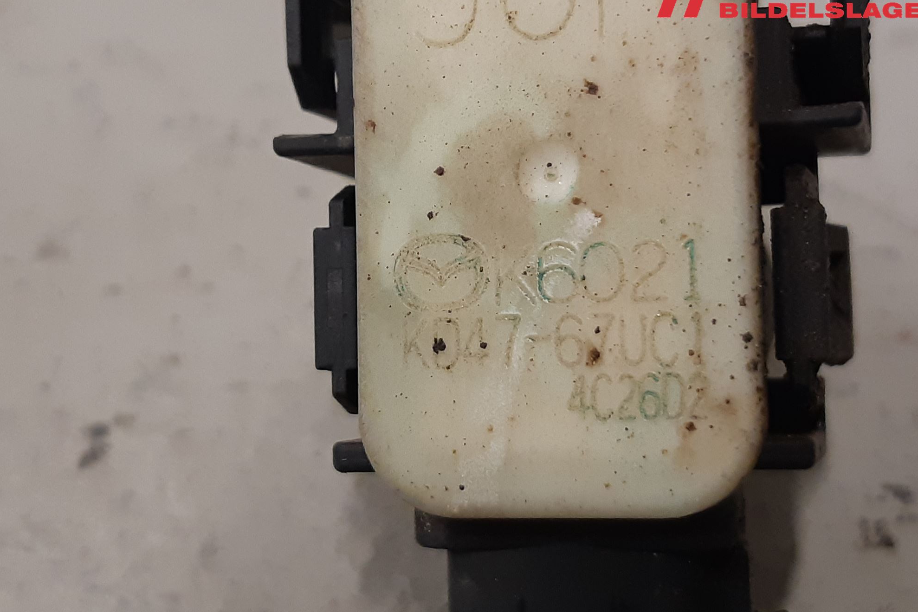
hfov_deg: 65.5
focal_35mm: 28
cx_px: 467
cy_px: 296
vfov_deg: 46.4
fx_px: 714
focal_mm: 3.93
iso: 125
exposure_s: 1/50
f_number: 1.7
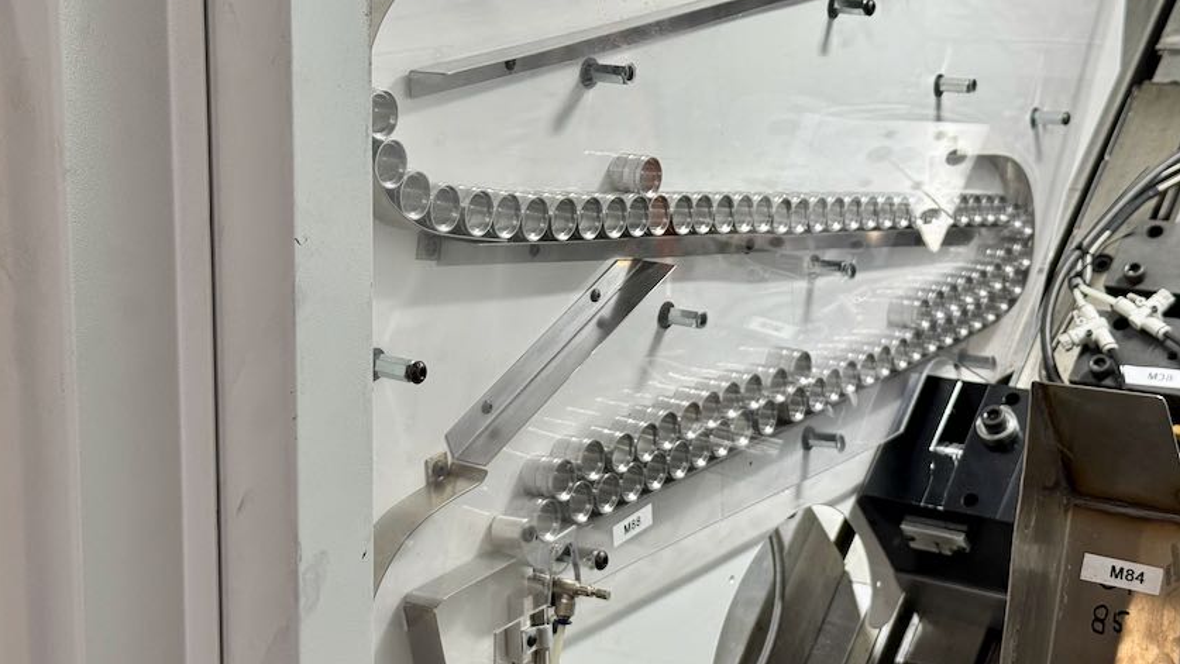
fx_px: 2003
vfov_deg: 18.8
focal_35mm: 64
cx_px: 550
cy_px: 361
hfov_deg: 32.8
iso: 50
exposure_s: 1/60
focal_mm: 6.76
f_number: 1.78
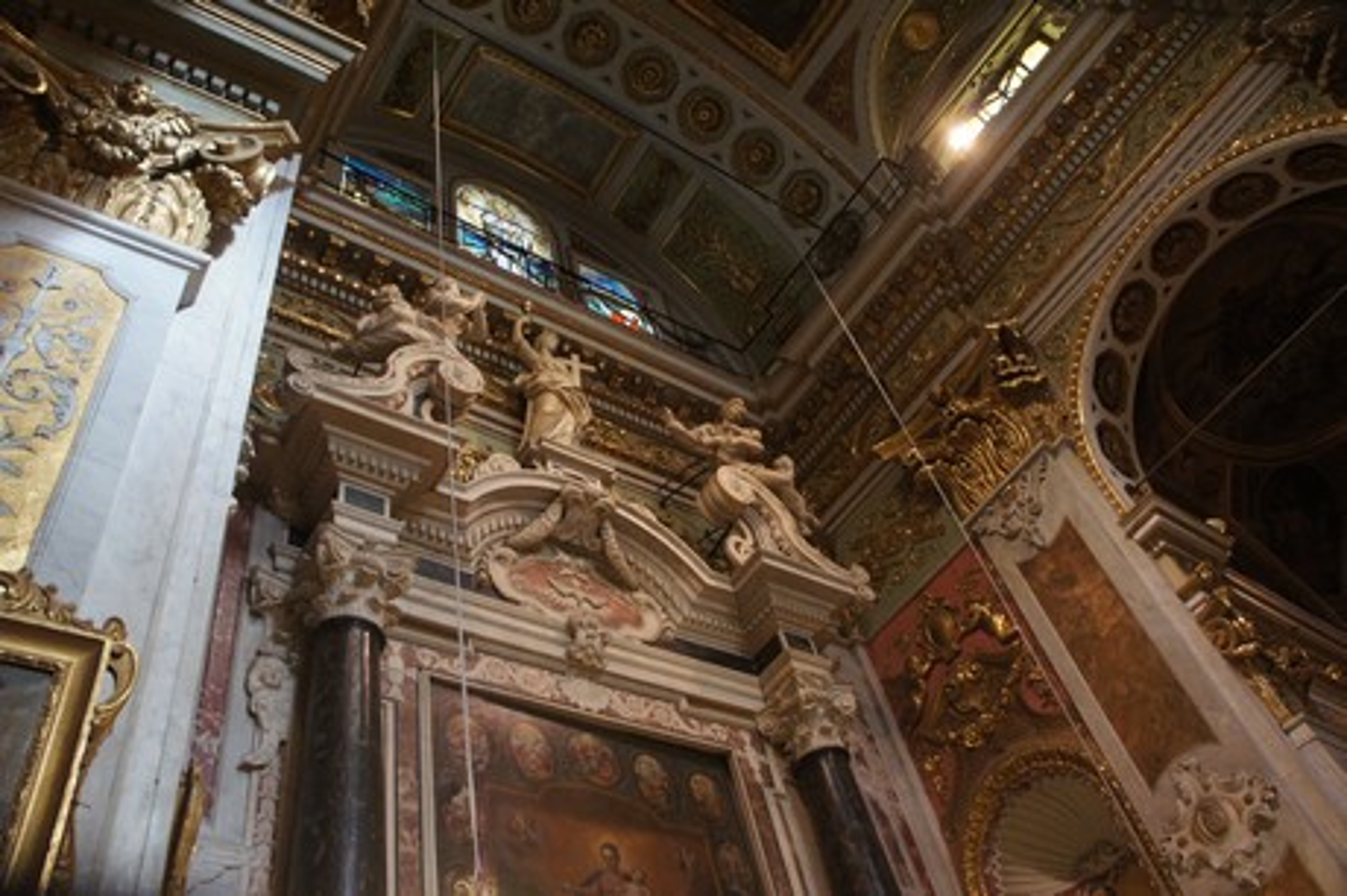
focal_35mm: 27
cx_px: 674
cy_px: 448
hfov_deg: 67.4
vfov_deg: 47.9
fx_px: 1009
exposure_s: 1/60
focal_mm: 18
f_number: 3.5
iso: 1600
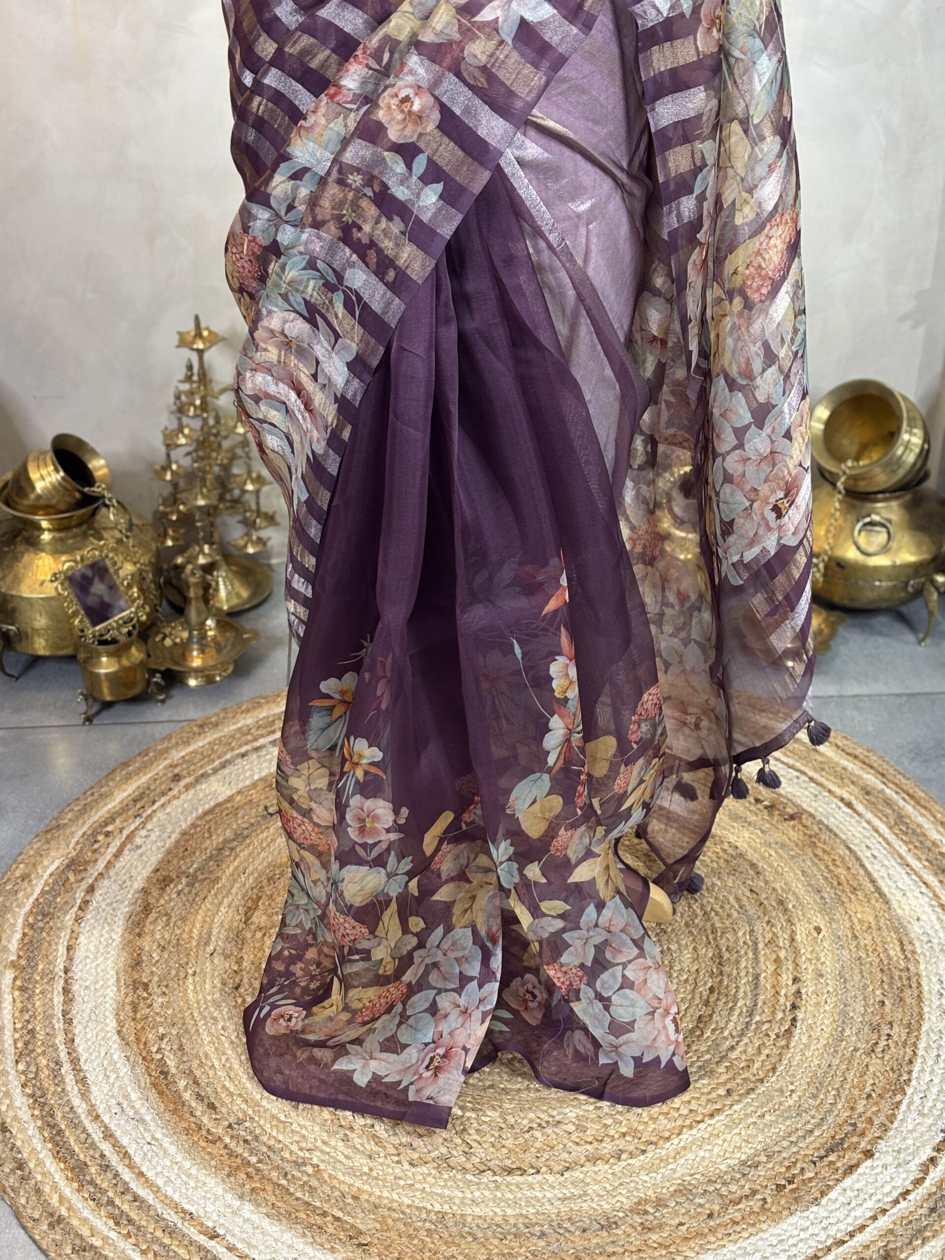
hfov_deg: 28.0
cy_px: 630
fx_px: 1893
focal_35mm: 52
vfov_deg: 36.8
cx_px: 472
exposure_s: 1/50
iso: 80
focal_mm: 5.96
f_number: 1.6
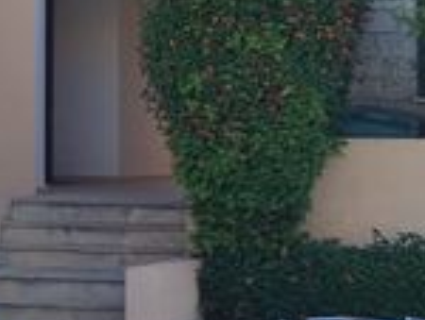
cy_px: 42
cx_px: -113
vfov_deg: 14.2
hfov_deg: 17.8
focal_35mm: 104
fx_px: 1279
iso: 50
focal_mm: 5.4
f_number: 1.8
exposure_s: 1/1751
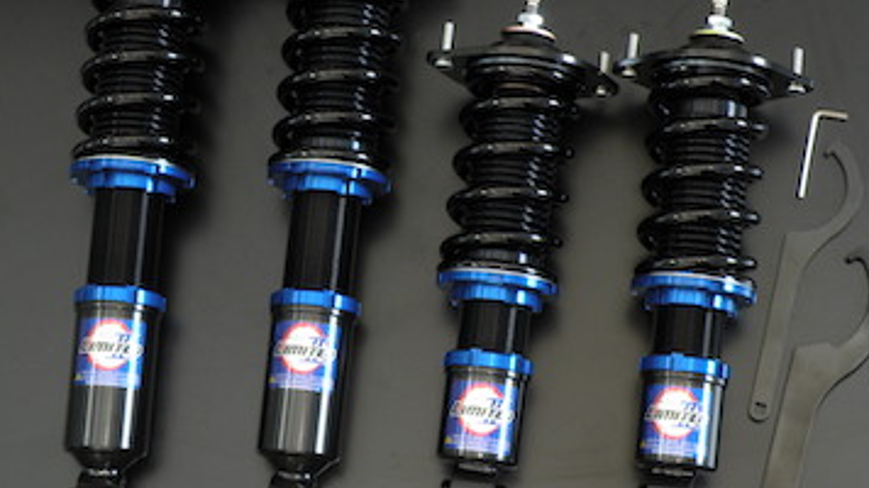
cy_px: 210
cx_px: 459
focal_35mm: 82
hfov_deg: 25.9
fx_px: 1889
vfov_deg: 14.7
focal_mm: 11.9
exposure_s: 2
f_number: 4.5
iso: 64
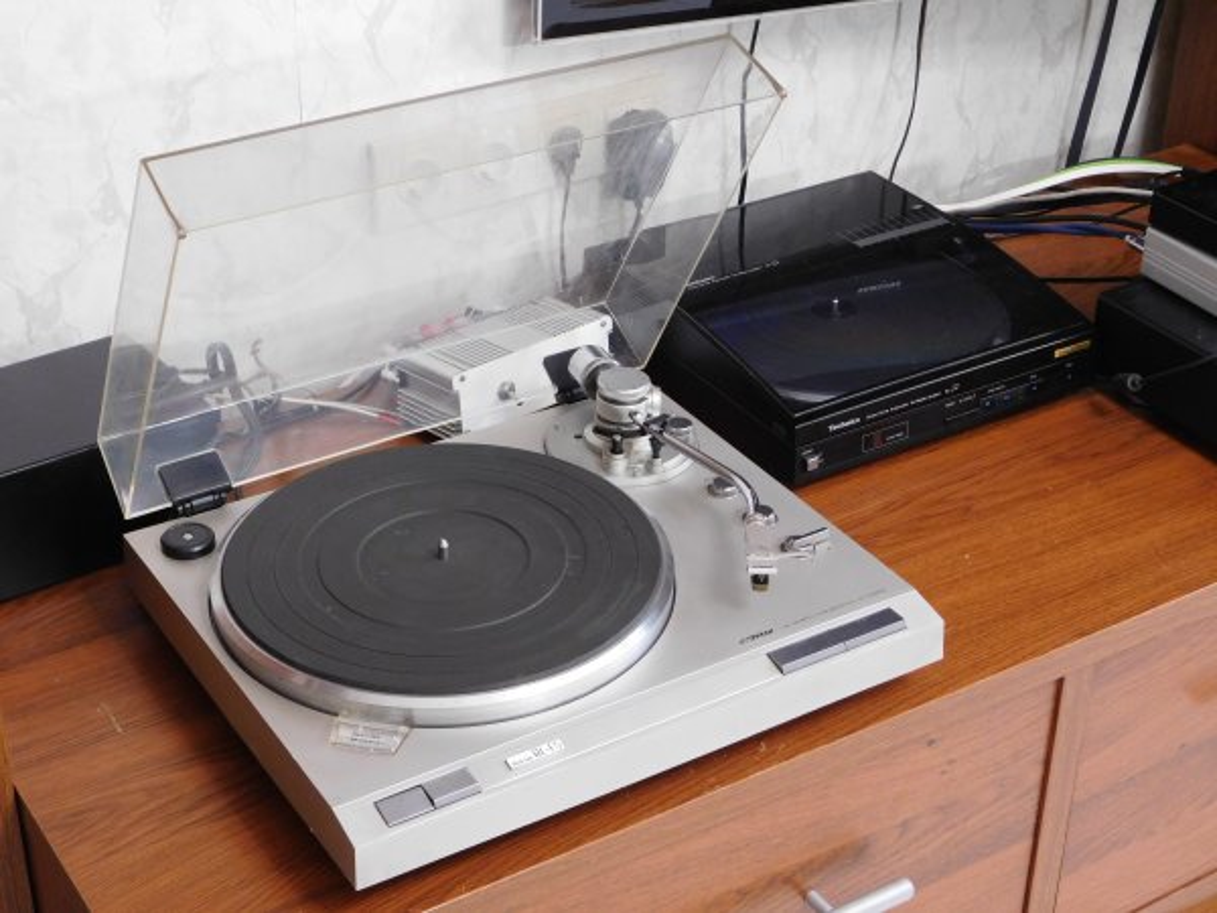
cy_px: 456
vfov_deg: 24.8
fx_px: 2074
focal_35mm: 59
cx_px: 608
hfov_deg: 32.7
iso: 400
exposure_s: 1/13
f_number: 4
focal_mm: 10.4
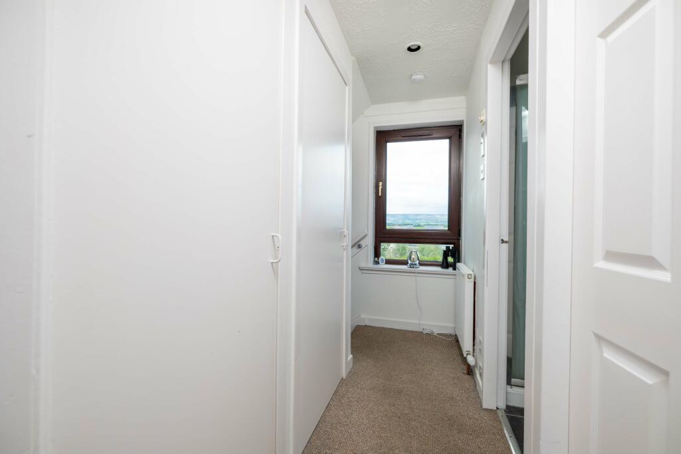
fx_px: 284
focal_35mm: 15
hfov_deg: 100.4
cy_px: 227
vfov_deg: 77.3
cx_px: 340
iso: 200
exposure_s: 1/400
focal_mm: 10
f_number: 4
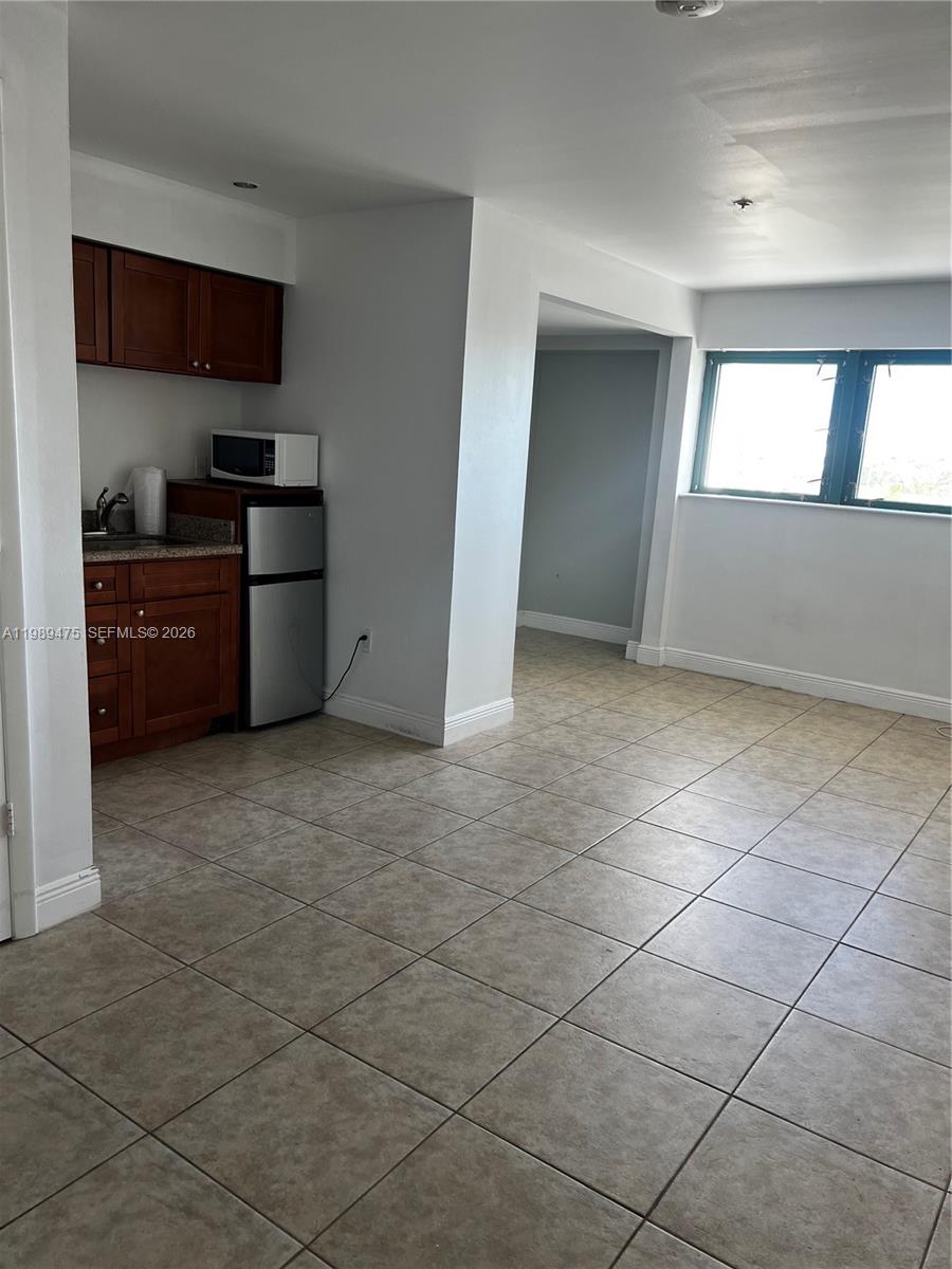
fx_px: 953
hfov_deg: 53.1
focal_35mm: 26
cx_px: 476
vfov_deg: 67.3
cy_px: 634
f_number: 1.5
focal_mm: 5.7
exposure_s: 1/121
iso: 80
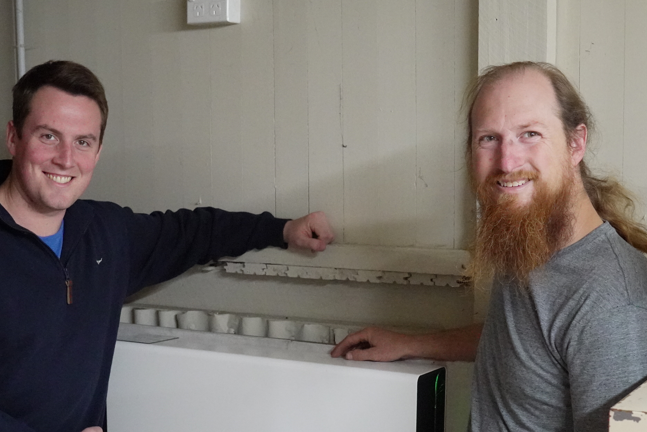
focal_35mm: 58
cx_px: 267
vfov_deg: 23.1
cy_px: 343
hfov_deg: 34.4
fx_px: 1042
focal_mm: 24
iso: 6400
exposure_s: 1/200
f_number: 4
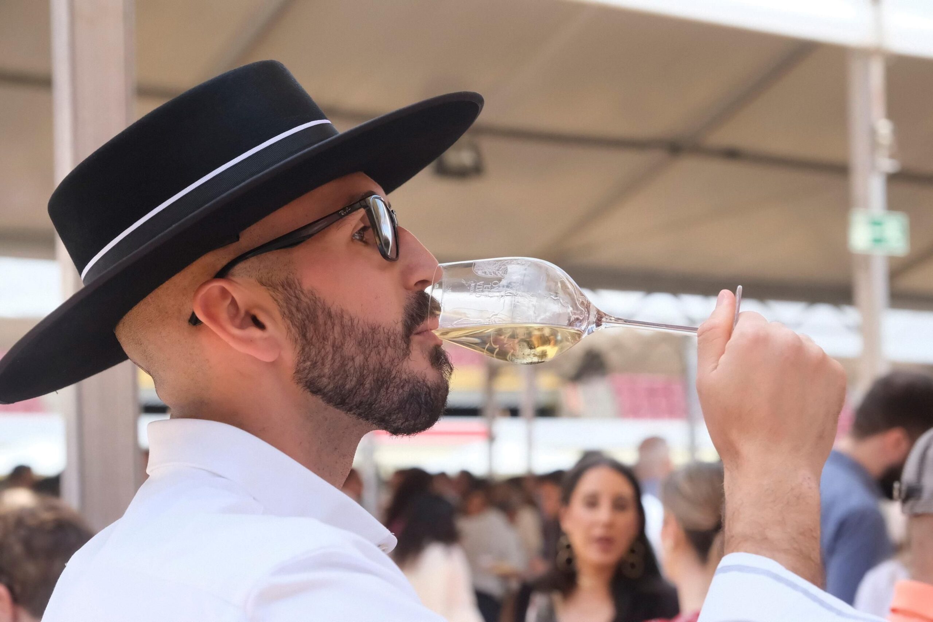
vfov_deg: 20.0
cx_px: 466
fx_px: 1762
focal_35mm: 68
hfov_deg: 29.7
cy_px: 311
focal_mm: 45.5
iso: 2000
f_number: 4
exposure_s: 1/3200
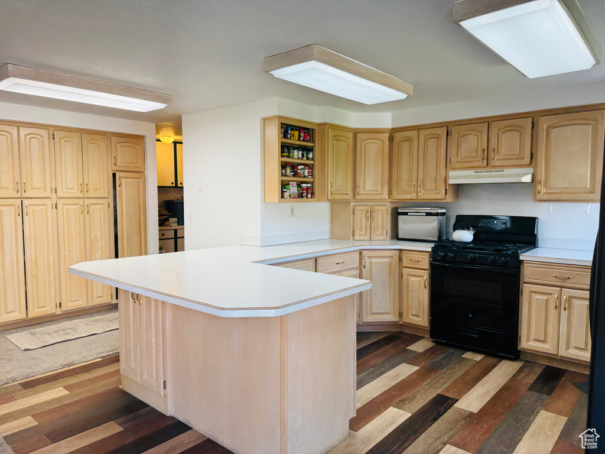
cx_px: 302
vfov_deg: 56.8
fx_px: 419
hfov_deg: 71.6
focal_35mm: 24
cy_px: 227
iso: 160
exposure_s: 1/120
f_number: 1.78
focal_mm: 6.76
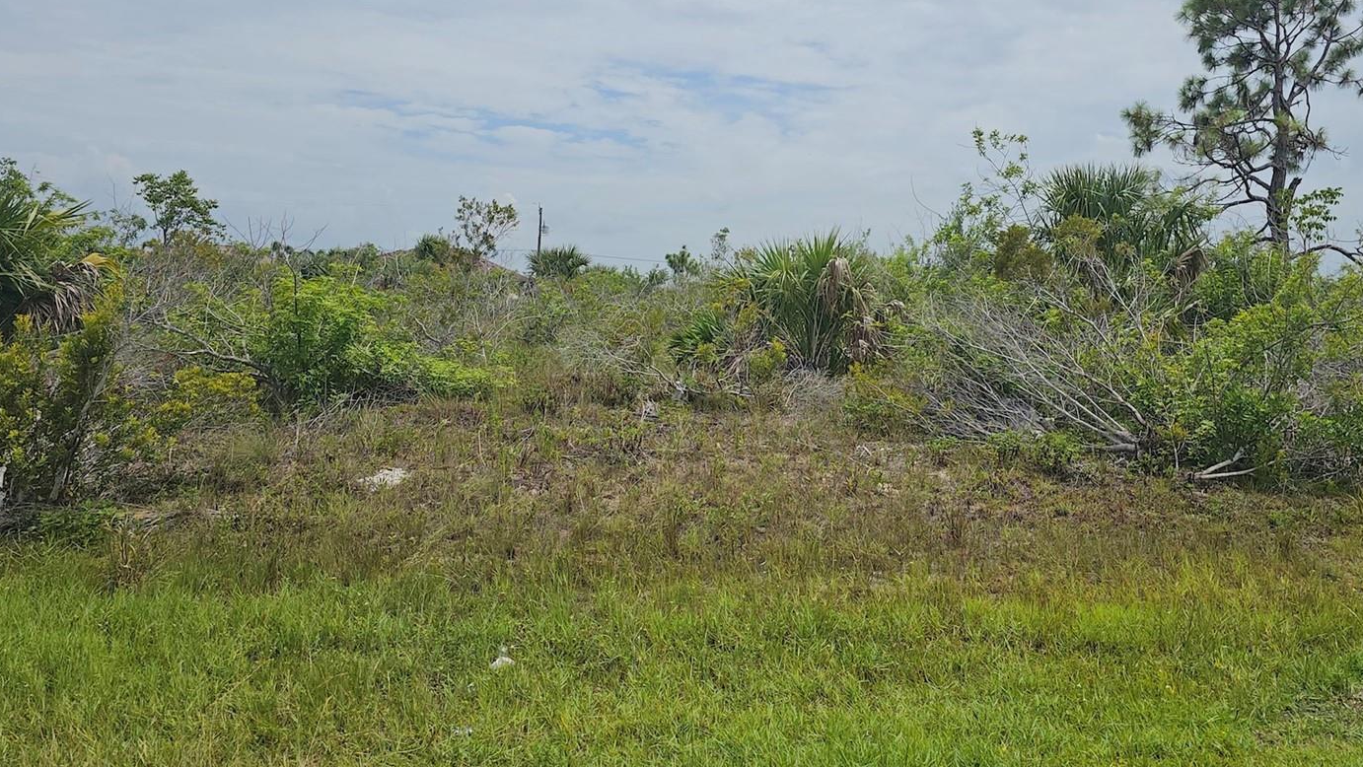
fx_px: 1048
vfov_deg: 40.0
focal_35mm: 29
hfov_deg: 65.8
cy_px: 302
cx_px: 766
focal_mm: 6.3
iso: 10
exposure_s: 1/2308
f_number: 1.7
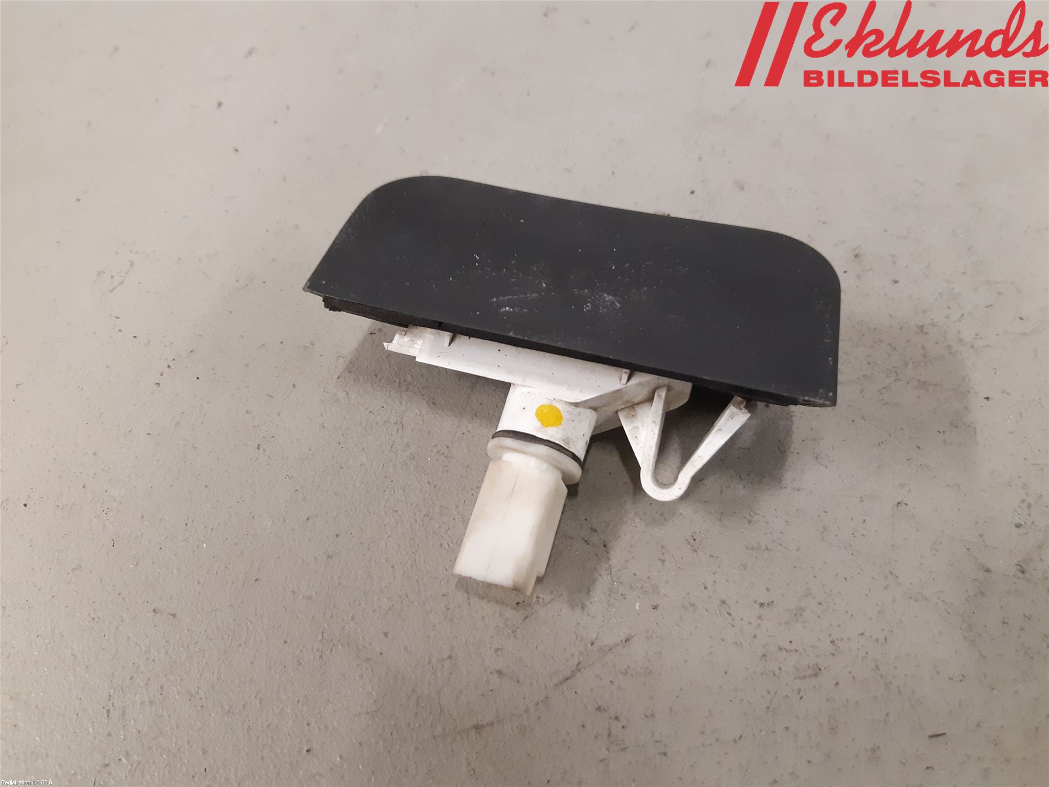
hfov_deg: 67.3
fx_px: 788
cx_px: 524
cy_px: 394
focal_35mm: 26
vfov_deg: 53.1
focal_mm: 3.93
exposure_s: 1/50
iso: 200
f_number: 1.7
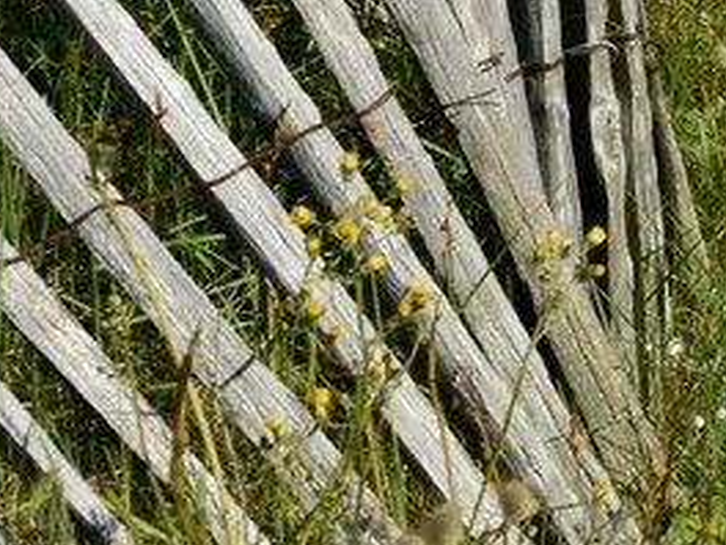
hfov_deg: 7.5
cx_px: 1851
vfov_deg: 5.8
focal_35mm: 245
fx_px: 5138
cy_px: -830
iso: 200
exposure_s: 1/320
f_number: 13
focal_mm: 42
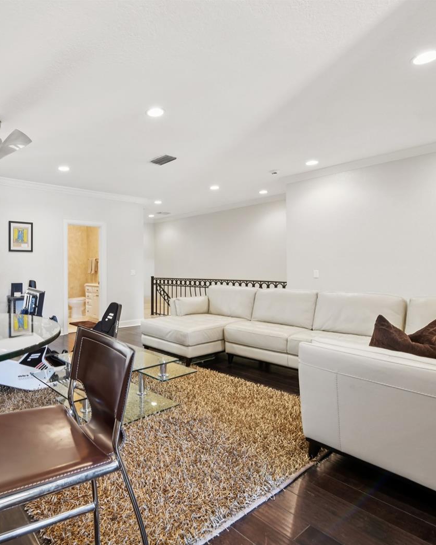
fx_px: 323
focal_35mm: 20
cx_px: 130
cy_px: 275
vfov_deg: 80.4
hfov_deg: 65.4
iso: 400
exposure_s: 1/4
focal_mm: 14
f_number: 8
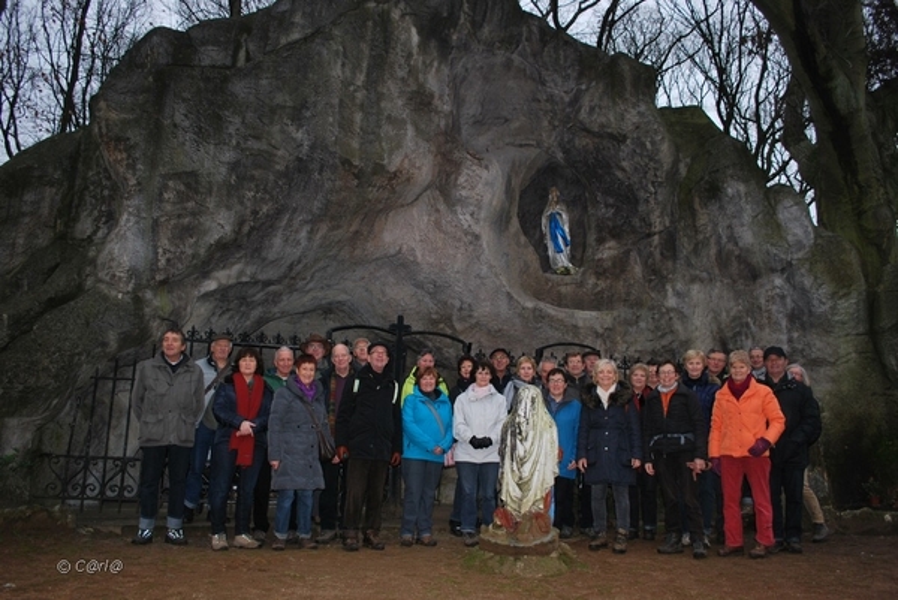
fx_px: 674
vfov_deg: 48.0
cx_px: 449
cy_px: 300
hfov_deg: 67.3
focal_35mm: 27
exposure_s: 1/60
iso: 220
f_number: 3.5
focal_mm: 18
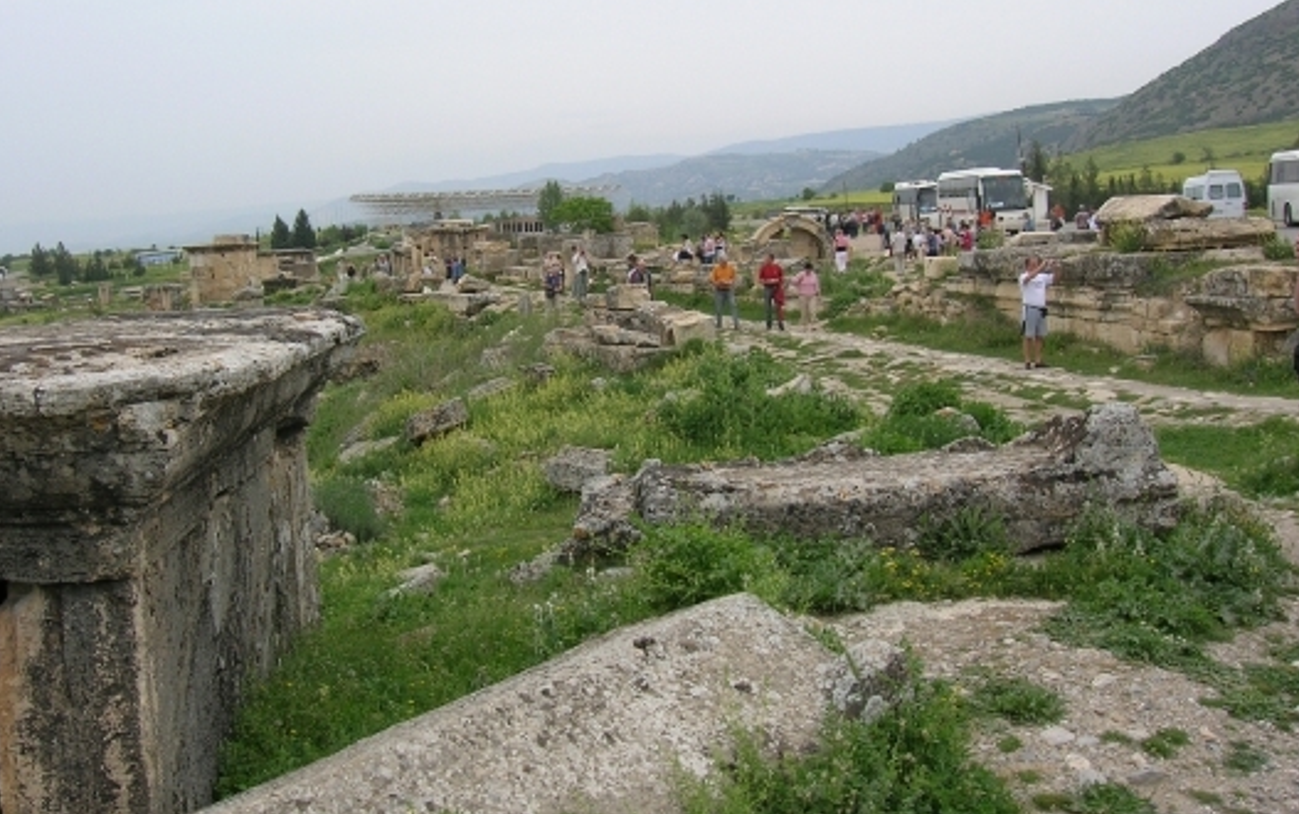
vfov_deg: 31.2
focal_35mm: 41
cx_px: 567
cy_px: 343
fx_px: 1452
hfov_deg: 48.1
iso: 50
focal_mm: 5.7
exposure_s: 1/267
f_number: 4.9
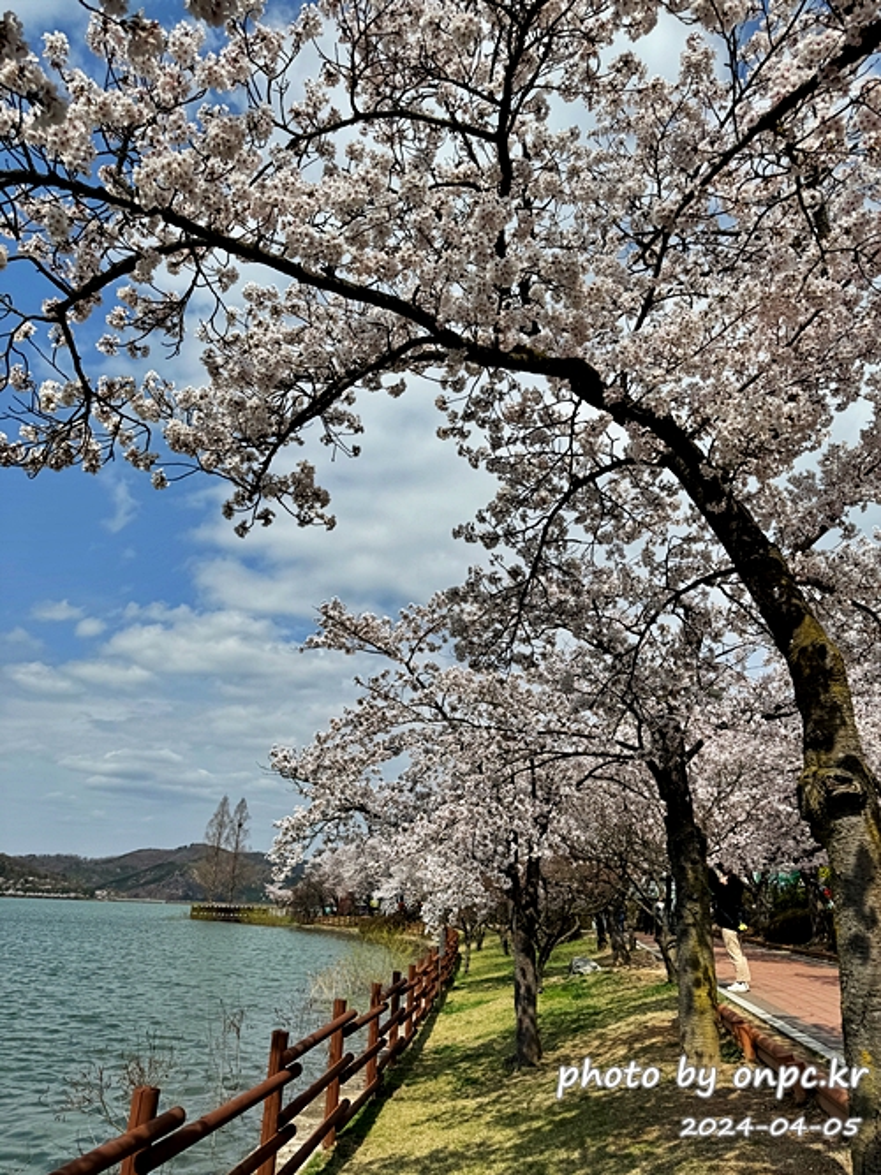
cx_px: 440
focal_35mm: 24
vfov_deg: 71.6
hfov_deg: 56.8
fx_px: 815
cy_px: 588
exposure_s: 1/7937
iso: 80
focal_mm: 6.76
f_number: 1.78
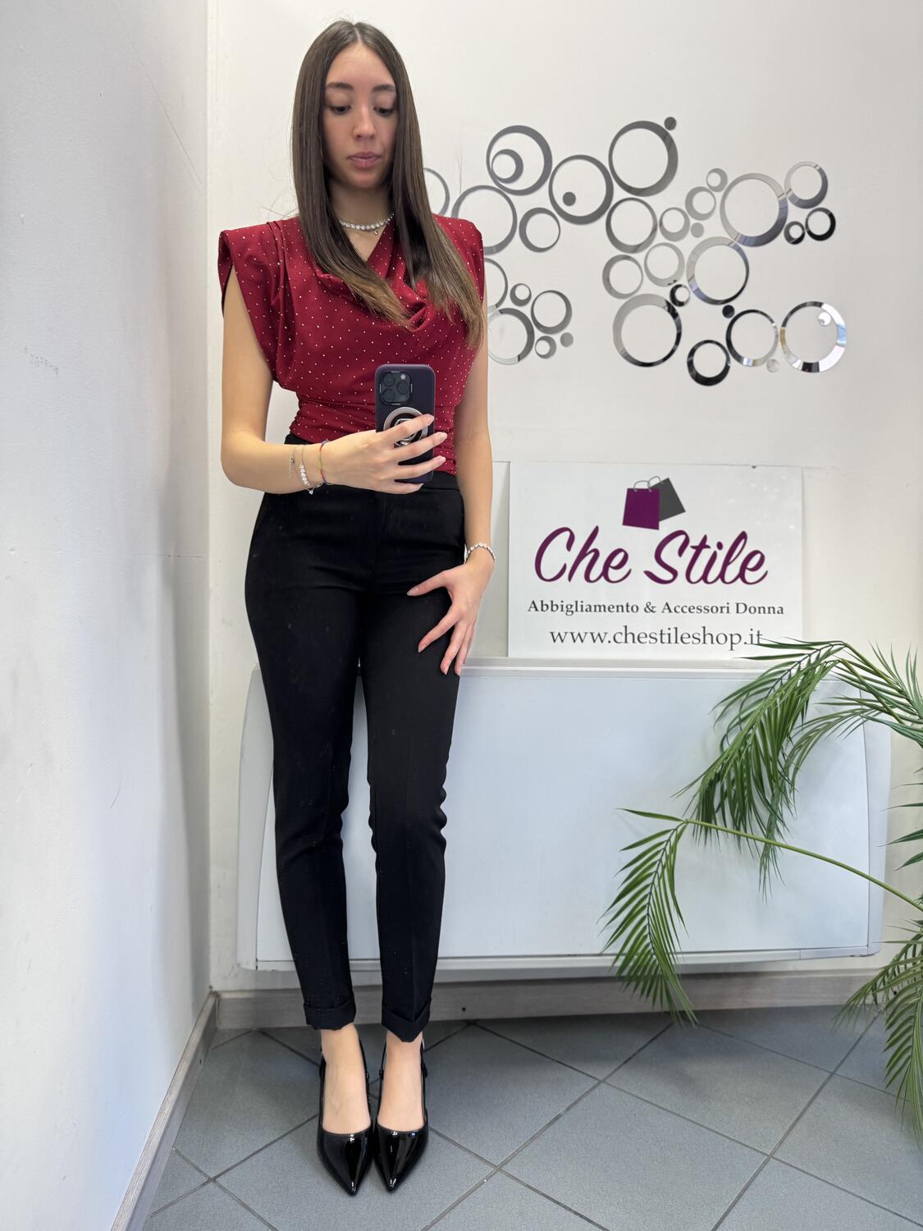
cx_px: 462
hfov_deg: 56.8
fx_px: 853
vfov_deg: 71.6
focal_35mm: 24
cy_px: 616
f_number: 1.78
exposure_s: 1/100
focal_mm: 6.76
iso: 125
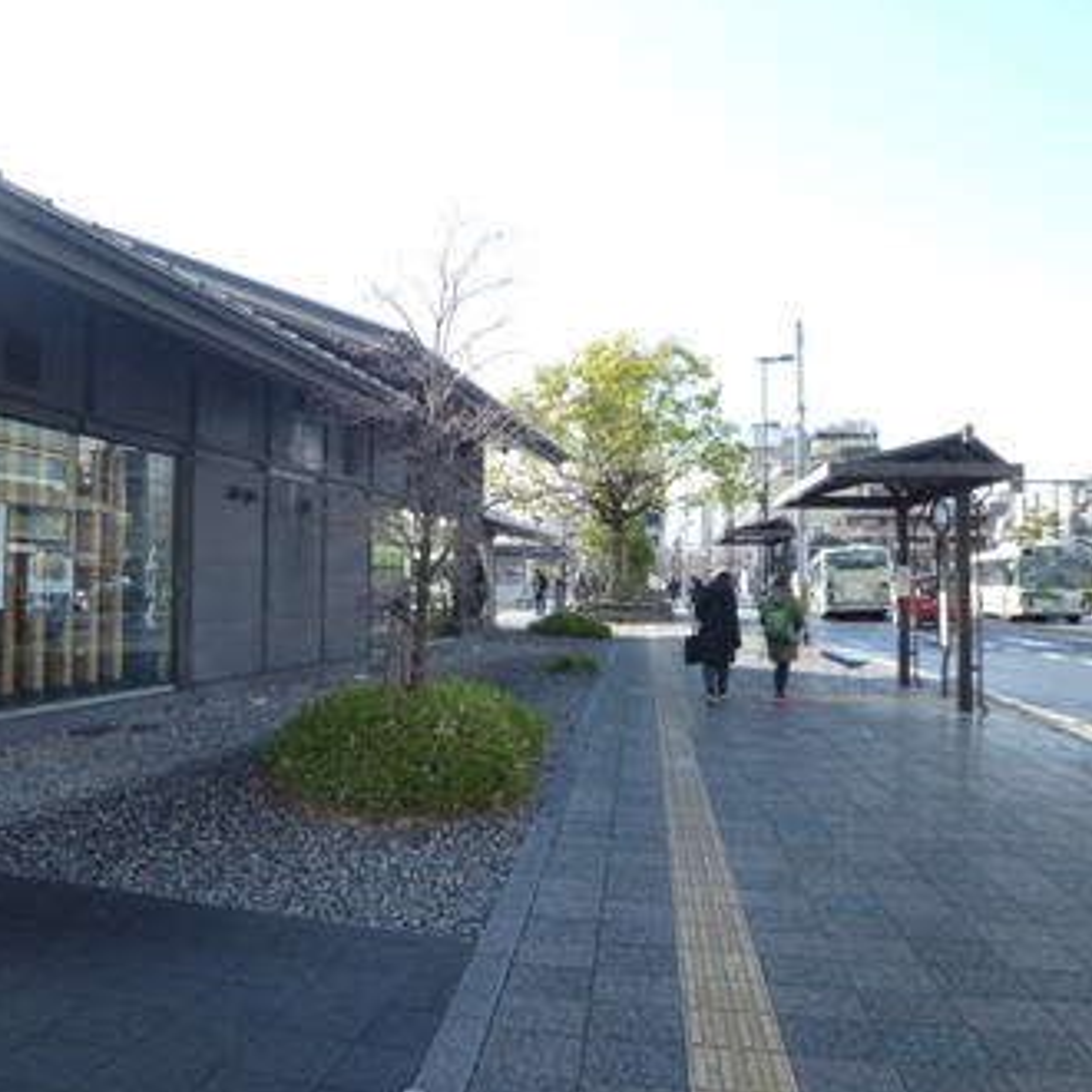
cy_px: 539
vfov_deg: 54.0
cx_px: 407
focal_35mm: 30
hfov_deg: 53.4
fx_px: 1071
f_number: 4
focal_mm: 4.5
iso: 80
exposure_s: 1/125
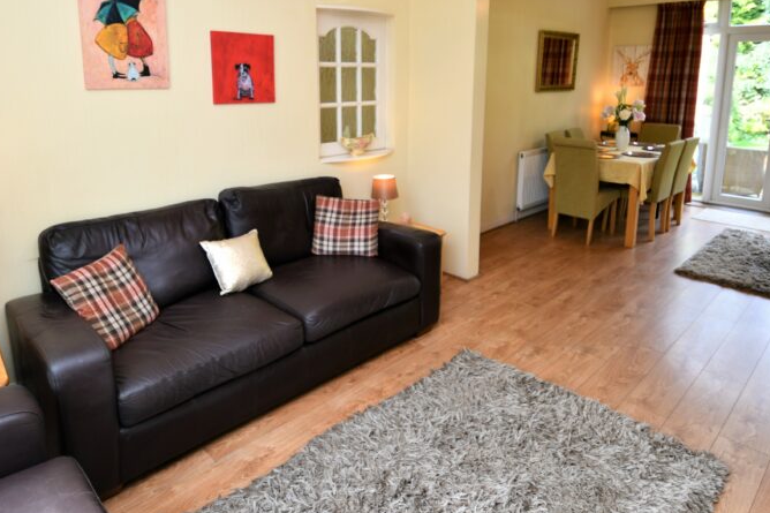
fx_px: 492
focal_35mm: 23
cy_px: 161
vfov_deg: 53.7
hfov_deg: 76.0
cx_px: 360
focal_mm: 10
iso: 100
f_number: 3.5
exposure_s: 1/50
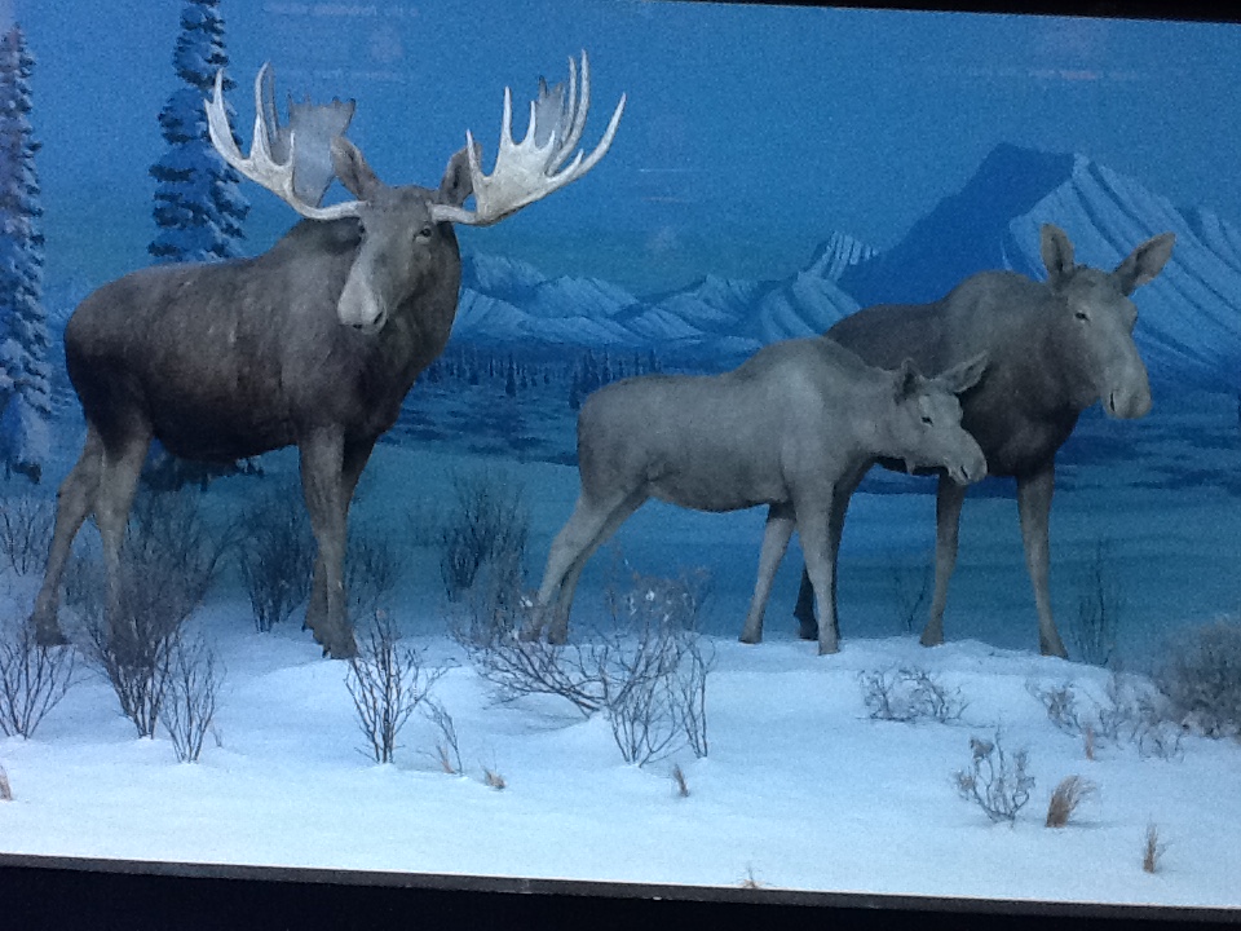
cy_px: 466
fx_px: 1577
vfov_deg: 32.9
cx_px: 620
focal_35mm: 44
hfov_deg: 42.9
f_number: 2.4
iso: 125
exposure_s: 1/30
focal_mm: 2.03
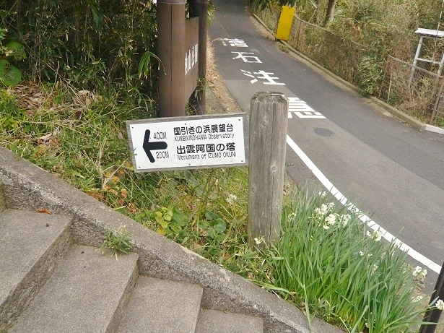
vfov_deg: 49.7
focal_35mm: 28
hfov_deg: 63.5
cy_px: 166
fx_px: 359
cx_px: 222
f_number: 2.8
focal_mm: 4.6
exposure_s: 1/125
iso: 125
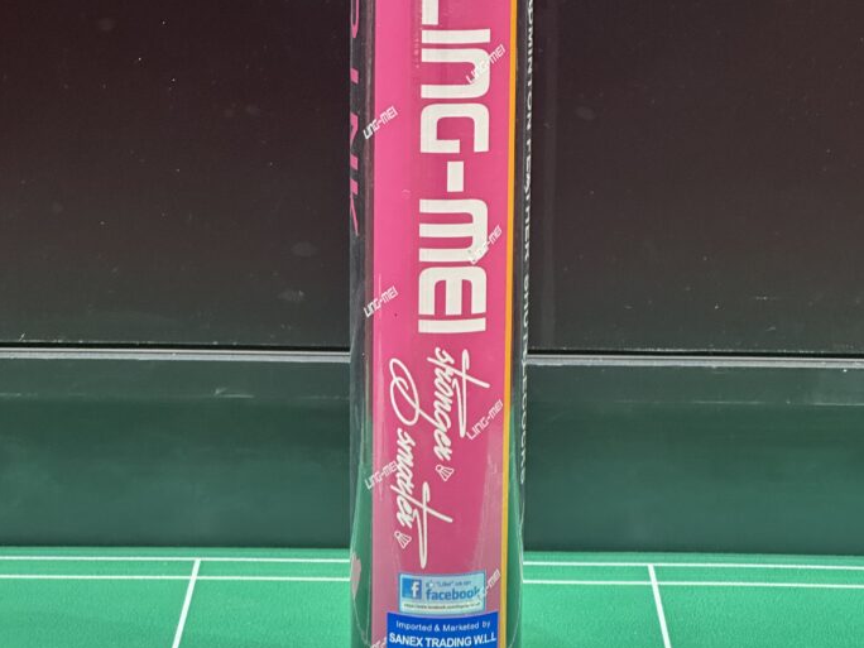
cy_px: 183
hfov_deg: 18.7
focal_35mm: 105
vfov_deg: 14.1
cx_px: 440
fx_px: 2621
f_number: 2.8
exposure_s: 1/50
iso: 320
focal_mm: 9
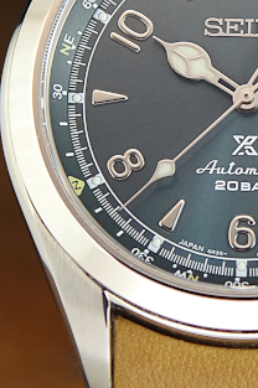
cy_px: 202
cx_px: 253
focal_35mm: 302
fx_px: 3257
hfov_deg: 4.5
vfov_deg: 6.8
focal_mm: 75
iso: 640
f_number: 4.5
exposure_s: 1/60
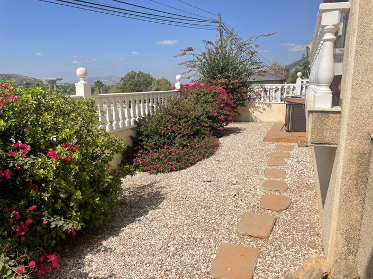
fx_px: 280
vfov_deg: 53.0
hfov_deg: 67.3
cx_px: 186
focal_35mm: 26
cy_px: 140
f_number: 1.6
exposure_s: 1/7299
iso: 32
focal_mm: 4.2
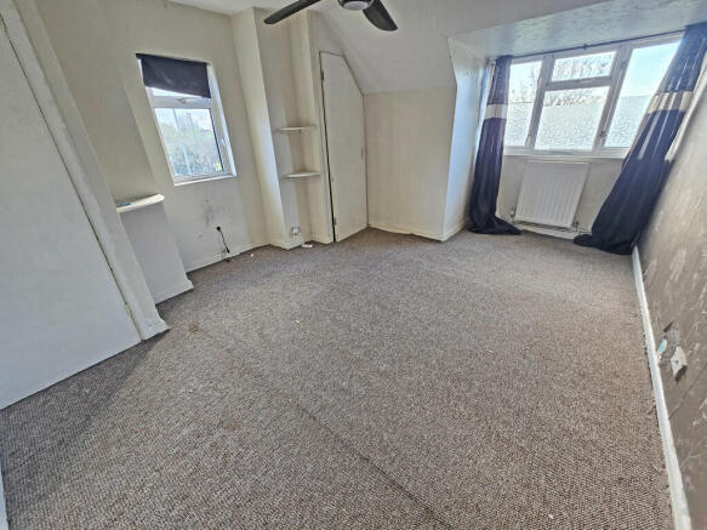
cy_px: 265
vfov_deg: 89.9
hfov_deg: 106.2
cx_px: 354
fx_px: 265
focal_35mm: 13
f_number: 2.2
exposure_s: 1/50
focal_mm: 2.2
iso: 125
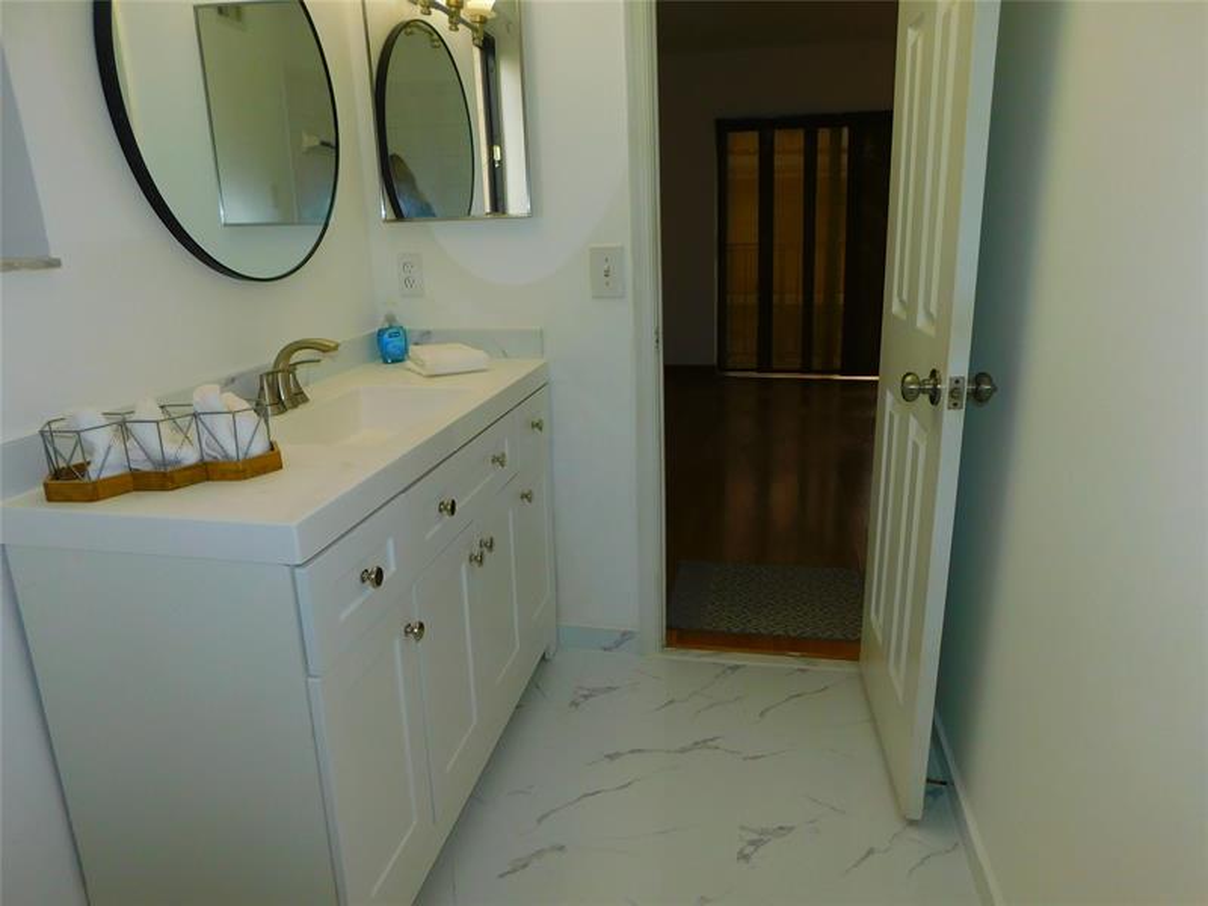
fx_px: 803
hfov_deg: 73.9
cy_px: 453
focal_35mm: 23
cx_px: 604
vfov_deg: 58.9
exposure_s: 1/100
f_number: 3
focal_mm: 4
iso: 125
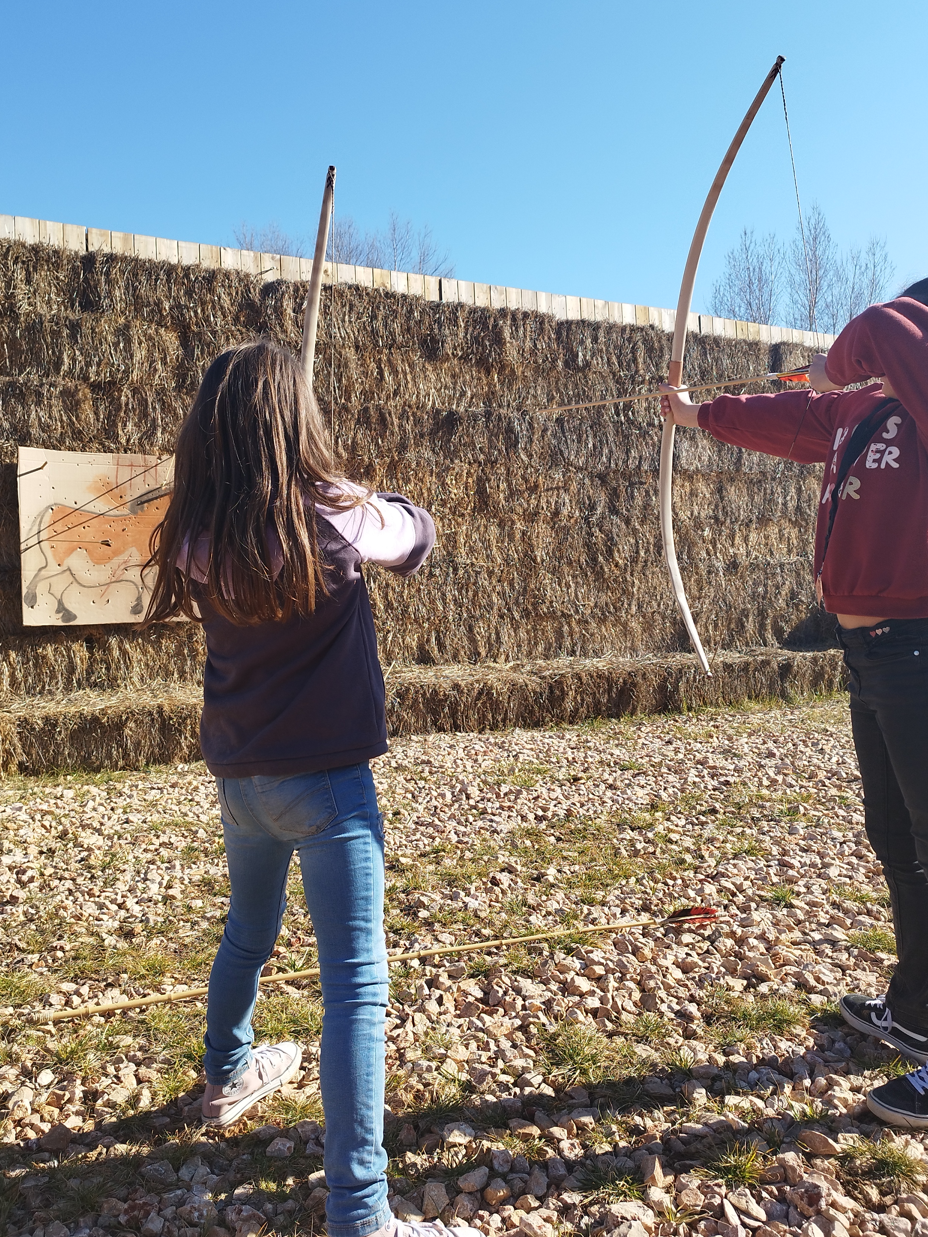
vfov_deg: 61.6
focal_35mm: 29
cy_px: 577
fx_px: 1036
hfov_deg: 48.1
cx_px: 409
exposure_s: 1/490
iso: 50
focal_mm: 5.89
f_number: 1.89
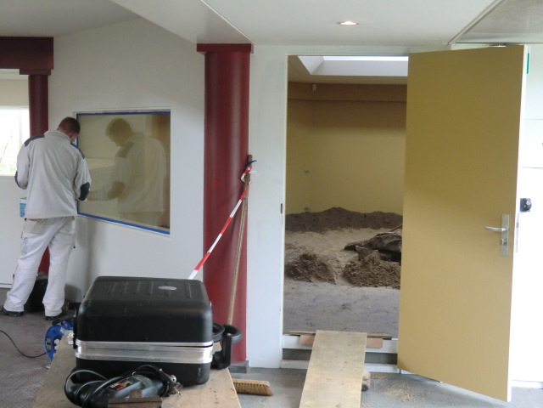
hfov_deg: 40.4
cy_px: 204
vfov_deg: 30.9
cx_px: 272
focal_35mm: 47
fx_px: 737
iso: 400
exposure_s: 1/30
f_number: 4
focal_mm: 8.4
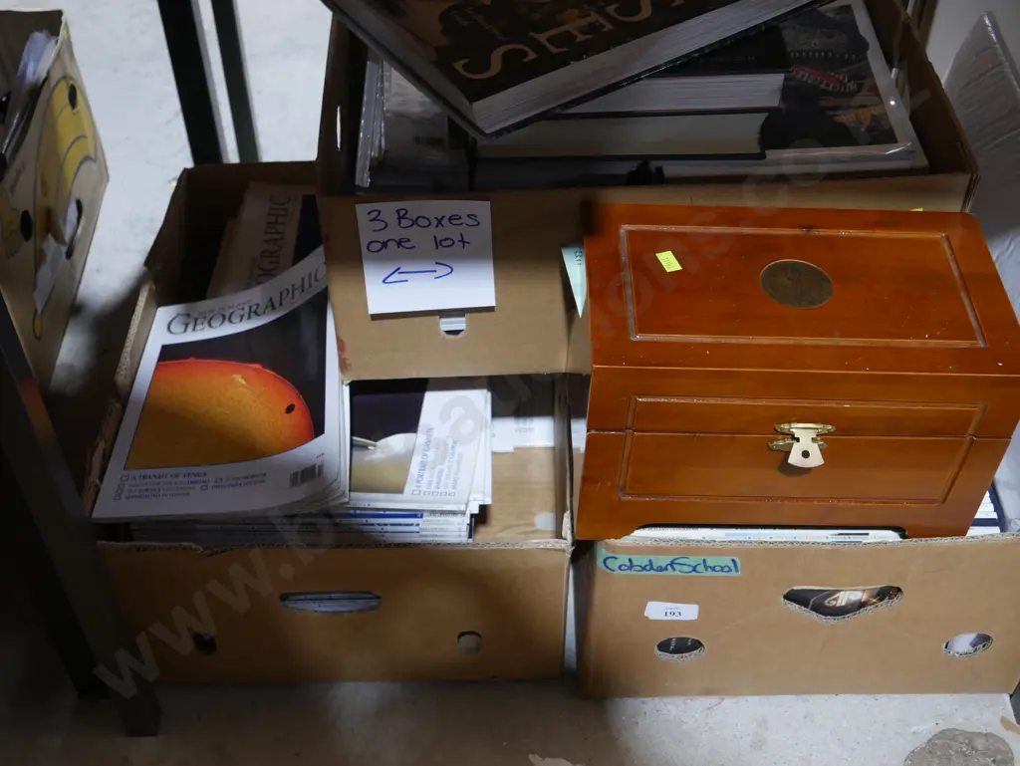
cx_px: 510
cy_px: 383
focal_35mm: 44
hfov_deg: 42.9
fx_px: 1297
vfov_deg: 32.9
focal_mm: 22
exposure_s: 1/60
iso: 640
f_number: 4.7
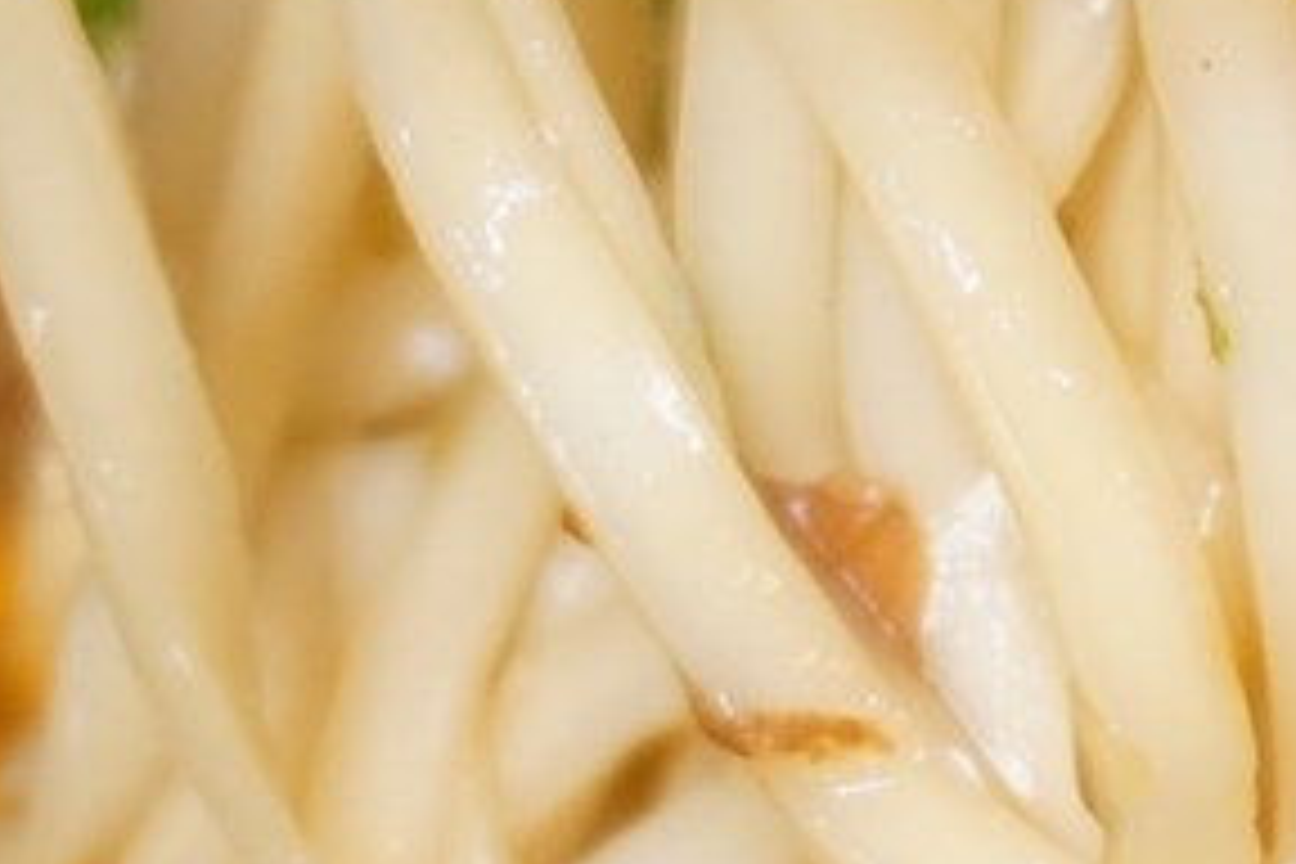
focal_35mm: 160
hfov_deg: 12.7
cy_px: -223
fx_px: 5760
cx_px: 1206
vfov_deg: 8.5
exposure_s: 1/60
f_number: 5
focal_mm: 30
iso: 1600
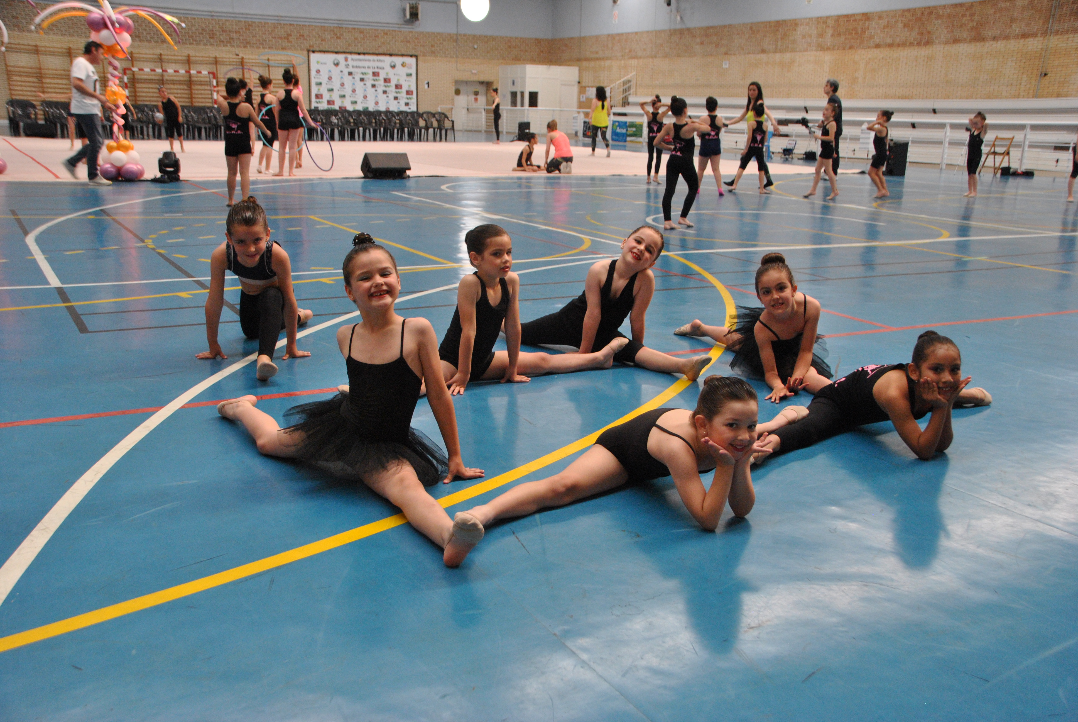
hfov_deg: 51.2
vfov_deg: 35.6
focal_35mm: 38
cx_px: 539
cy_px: 361
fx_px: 1124
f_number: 4.5
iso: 800
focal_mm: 25
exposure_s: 1/80
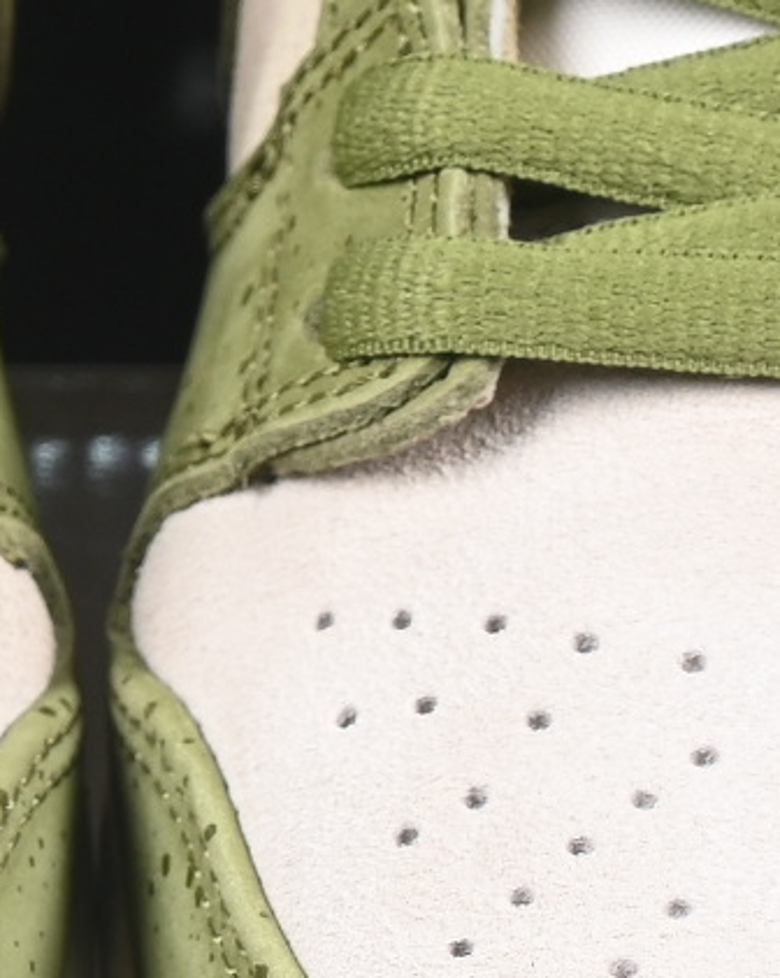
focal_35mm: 466
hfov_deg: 3.3
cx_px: 95
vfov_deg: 4.2
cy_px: 439
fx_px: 13467
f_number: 6.3
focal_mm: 50
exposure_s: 1/60
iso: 160
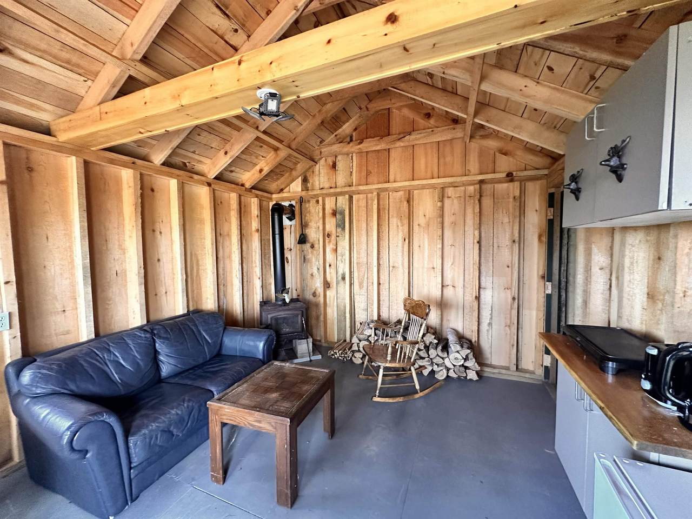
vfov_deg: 85.7
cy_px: 260
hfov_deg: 102.1
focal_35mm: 14
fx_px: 280
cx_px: 346
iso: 640
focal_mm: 2.22
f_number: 2.2
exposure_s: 1/60
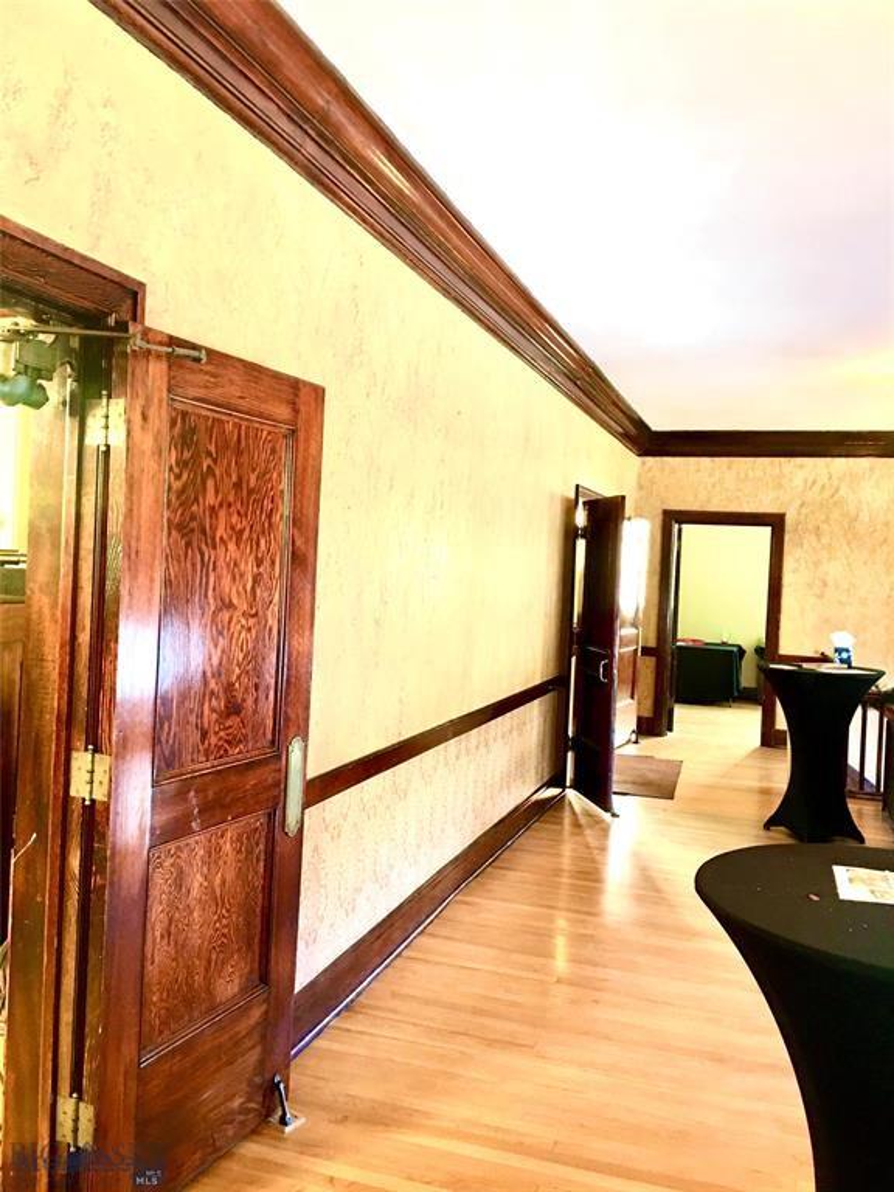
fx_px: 999
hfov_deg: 48.2
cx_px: 447
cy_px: 596
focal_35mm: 29
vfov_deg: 61.7
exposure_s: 1/8
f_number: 2.2
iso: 100
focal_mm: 4.15
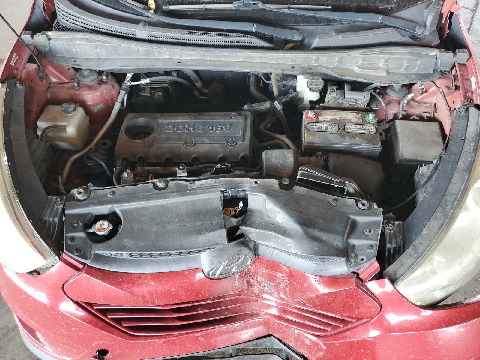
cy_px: 180
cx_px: 240
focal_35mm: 26
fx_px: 361
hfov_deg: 67.3
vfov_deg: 53.1
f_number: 1.5
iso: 138
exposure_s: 1/60.2
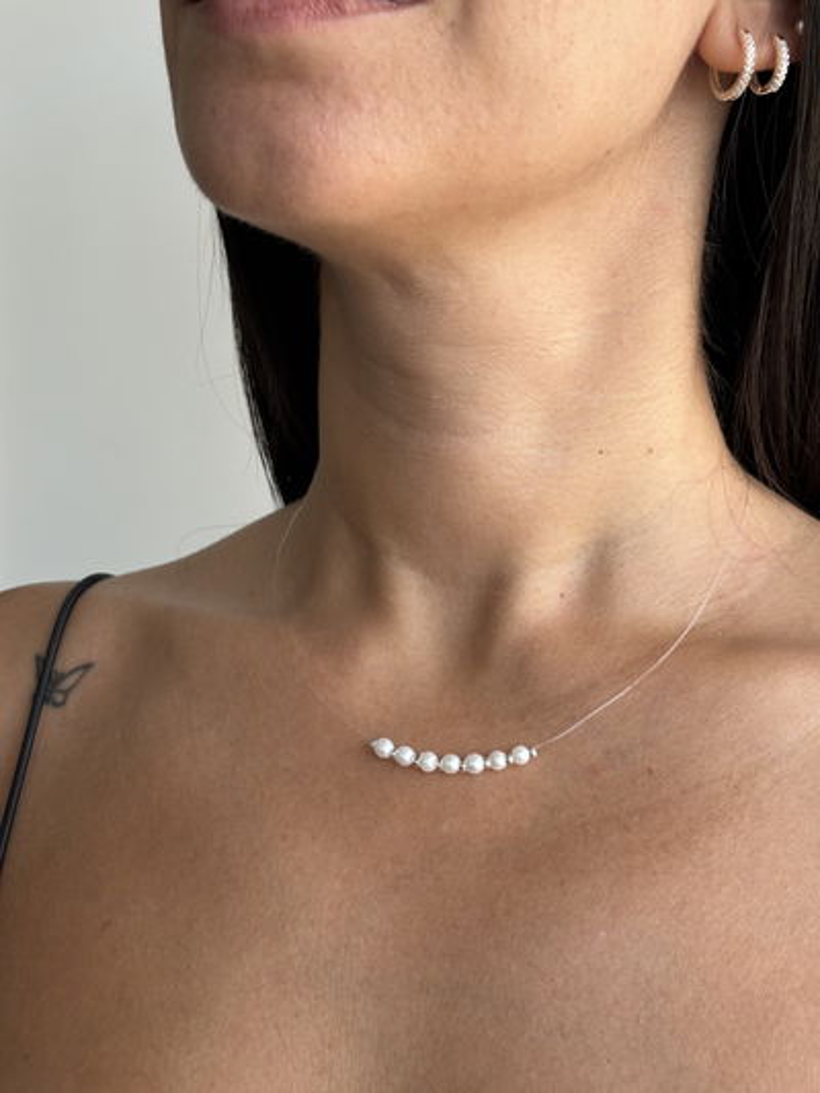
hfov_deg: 28.0
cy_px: 546
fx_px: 1642
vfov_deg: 36.8
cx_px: 410
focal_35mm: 52
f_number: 1.6
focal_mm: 5.96
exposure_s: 1/121
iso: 40
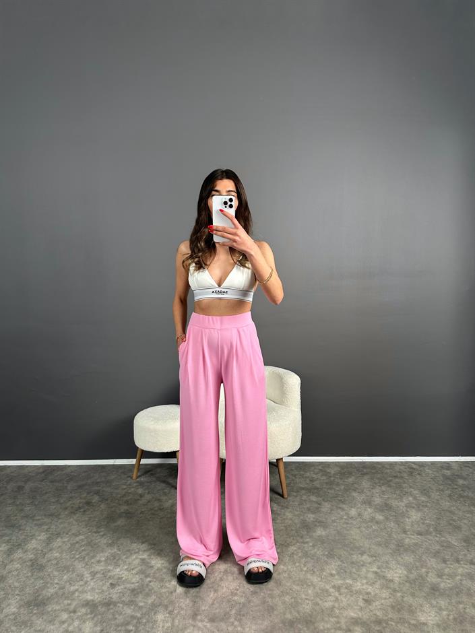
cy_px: 316
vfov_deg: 71.6
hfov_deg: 56.8
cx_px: 238
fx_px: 439
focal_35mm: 24
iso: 100
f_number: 1.78
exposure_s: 1/121
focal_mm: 6.86
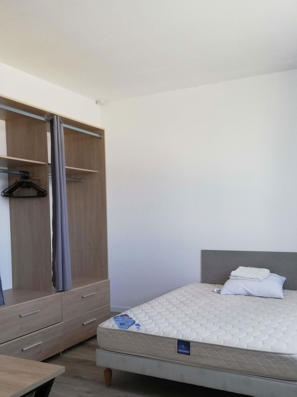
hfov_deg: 39.7
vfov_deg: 50.8
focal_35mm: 36
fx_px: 412
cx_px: 146
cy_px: 249
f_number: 2.2
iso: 160
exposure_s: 1/50
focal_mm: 3.81
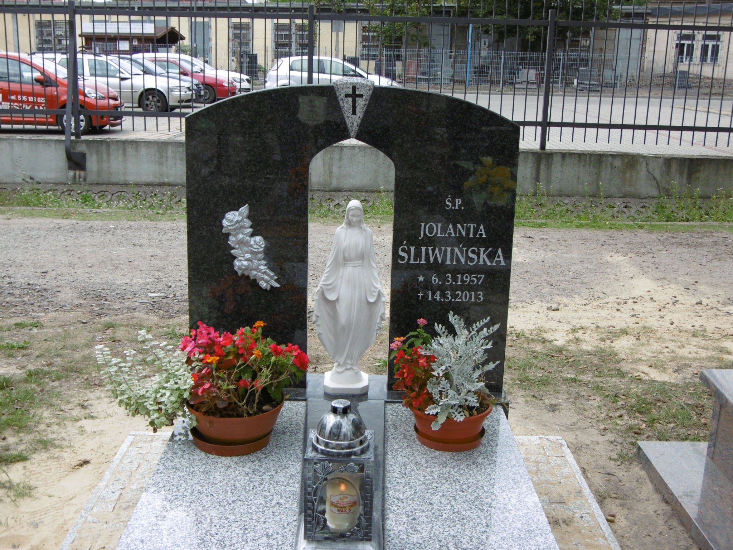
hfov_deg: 43.9
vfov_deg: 33.6
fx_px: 911
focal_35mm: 43
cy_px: 275
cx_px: 366
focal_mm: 7.7
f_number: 3.8
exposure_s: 1/200
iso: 100
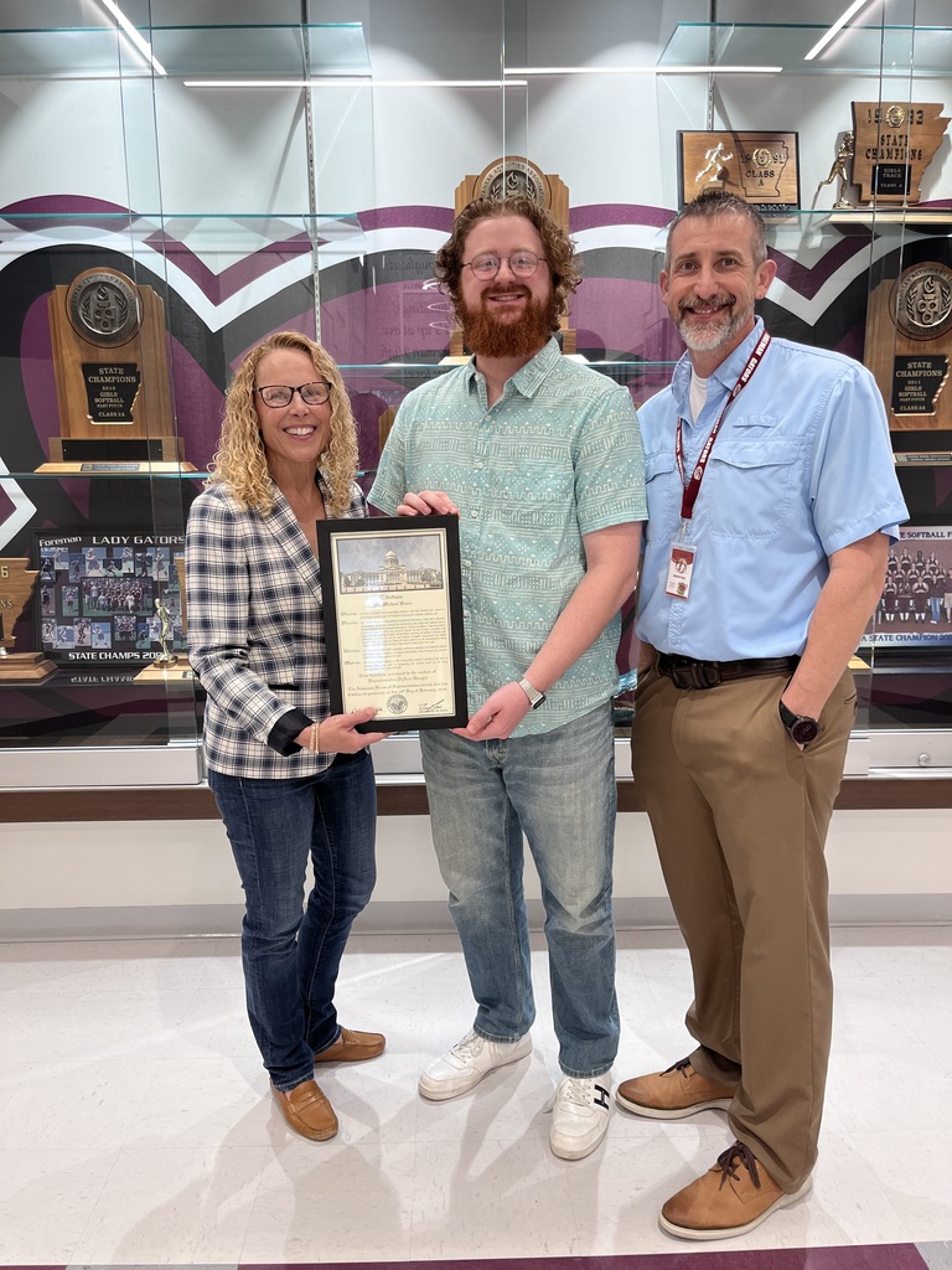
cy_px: 635
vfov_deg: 67.3
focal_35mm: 26
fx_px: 953
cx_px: 476
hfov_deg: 53.1
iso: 64
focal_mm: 5.1
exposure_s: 1/60
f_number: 1.6
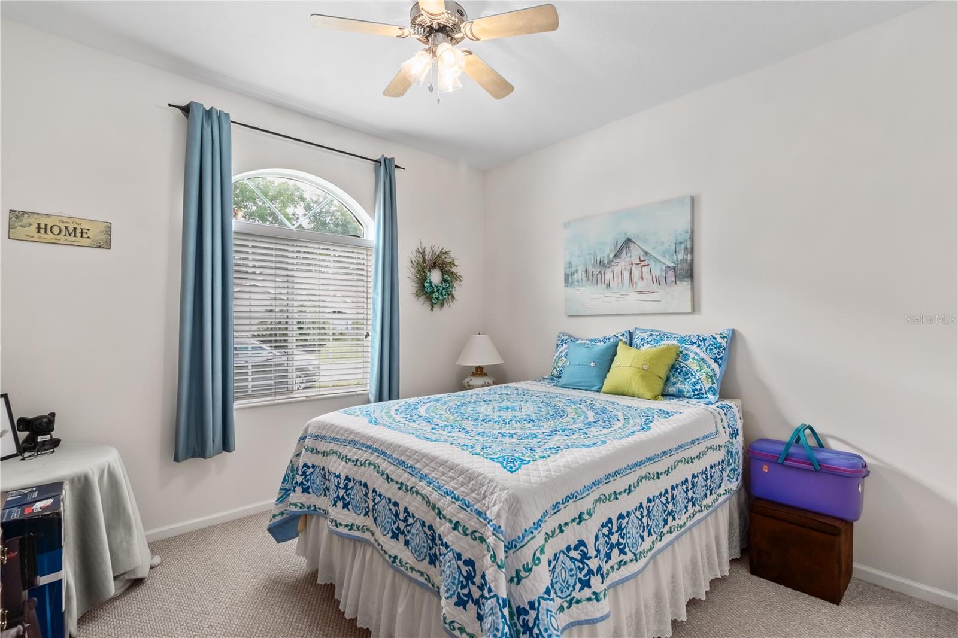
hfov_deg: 100.4
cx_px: 479
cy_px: 319
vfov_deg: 77.3
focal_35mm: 15
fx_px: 399
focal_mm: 10
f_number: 9
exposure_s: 1/25
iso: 250
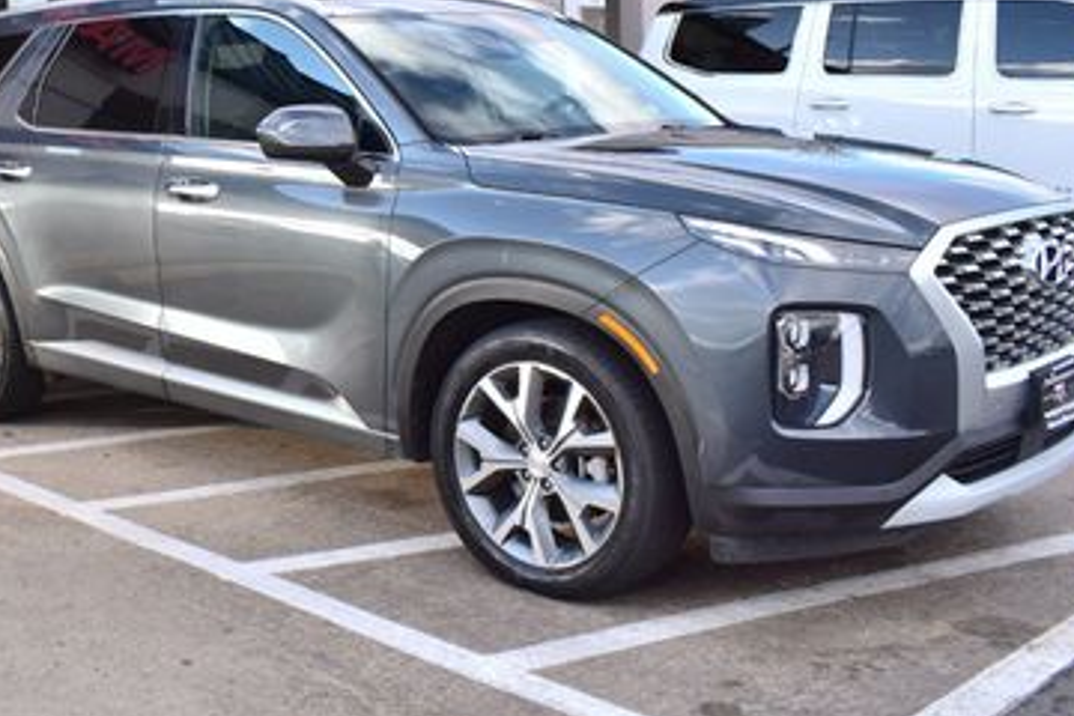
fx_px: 1432
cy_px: 206
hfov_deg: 38.9
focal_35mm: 48
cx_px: 161
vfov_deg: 27.8
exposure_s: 1/160
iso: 400
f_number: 9
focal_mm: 18
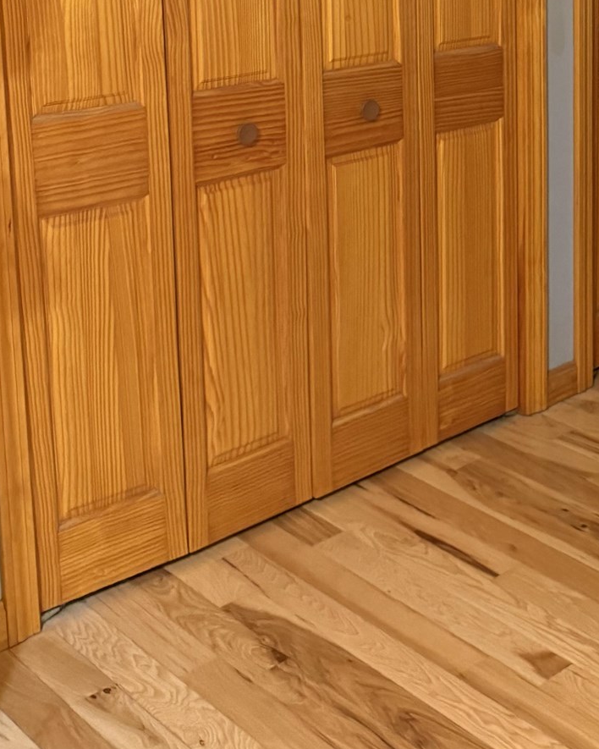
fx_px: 1352
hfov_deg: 23.7
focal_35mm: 61
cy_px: 22
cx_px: 630
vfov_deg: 29.2
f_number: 1.78
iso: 800
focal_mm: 6.76
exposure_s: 1/30
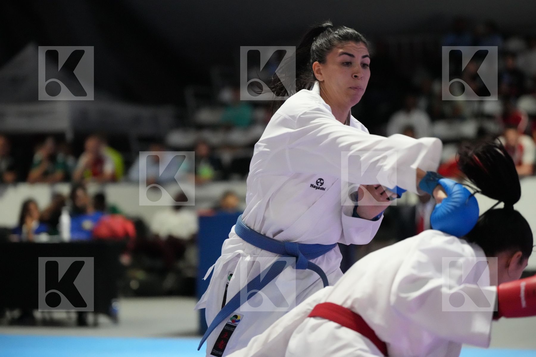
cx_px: 268
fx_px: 1757
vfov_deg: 11.6
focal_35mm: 118
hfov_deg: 17.3
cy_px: 178
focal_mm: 118
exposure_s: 1/800
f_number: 2.8
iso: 12800
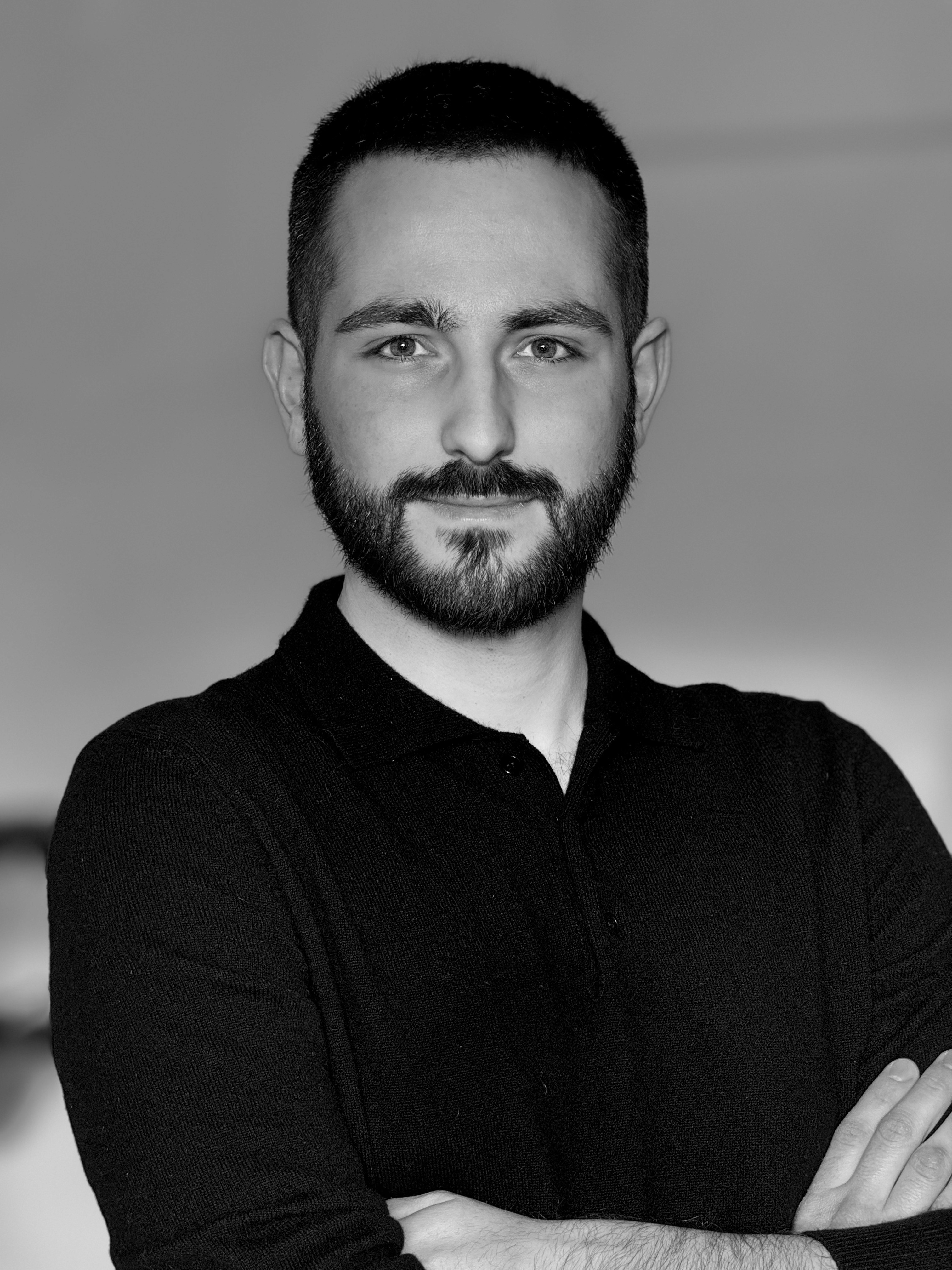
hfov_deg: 12.3
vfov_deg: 16.4
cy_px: 635
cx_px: 476
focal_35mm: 120
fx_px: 4400
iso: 250
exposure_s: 1/60
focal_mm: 15.66
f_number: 2.8
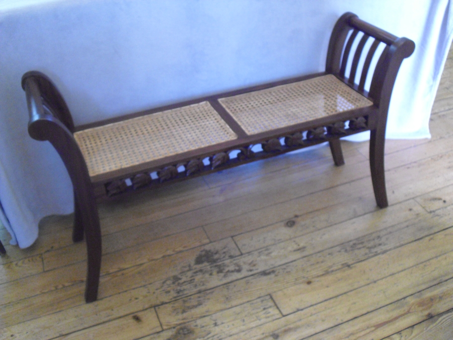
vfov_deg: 39.7
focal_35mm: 36
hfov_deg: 51.4
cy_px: 170
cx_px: 226
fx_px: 471
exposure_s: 1/25
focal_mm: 6.3
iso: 800
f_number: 3.1
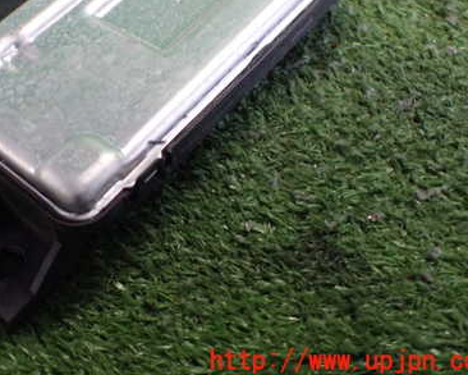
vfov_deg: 30.9
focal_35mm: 48
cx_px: 115
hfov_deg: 37.8
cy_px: 90
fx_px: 665
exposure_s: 1/80
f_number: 2.3
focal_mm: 5.4
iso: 800
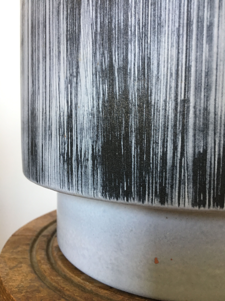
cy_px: 150
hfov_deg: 48.2
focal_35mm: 29
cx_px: 112
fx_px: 251
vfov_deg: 61.7
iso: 100
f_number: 2.2
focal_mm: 4.15
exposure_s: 1/33
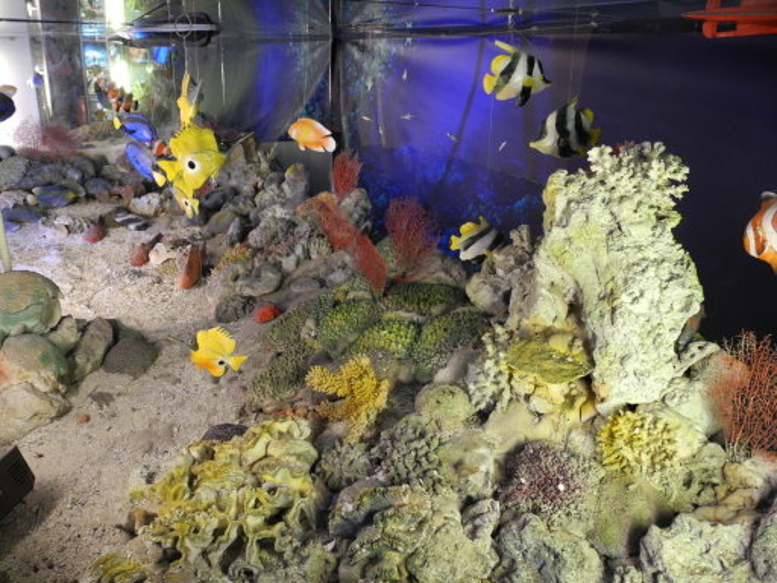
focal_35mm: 28
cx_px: 388
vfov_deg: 49.7
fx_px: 628
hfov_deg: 63.4
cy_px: 292
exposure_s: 1/34.4
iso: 417
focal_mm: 6
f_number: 2.8
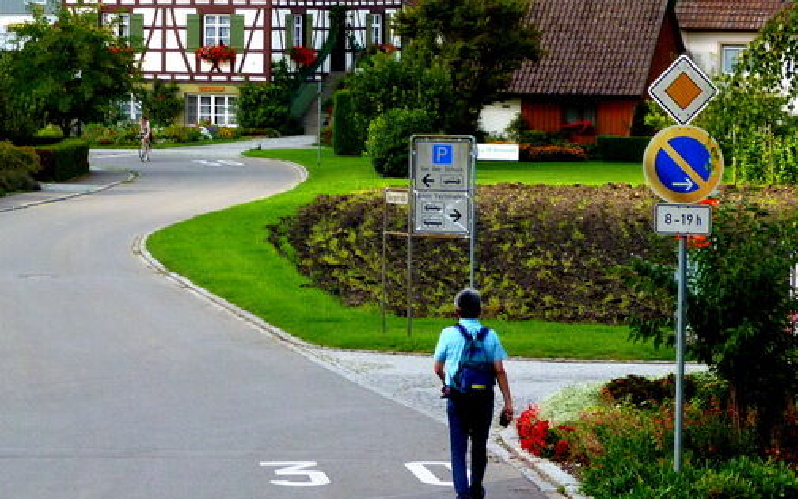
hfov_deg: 9.3
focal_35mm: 226
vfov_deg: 5.8
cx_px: 114
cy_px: 67
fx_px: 4915
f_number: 4
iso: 100
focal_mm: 19
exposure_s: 1/250
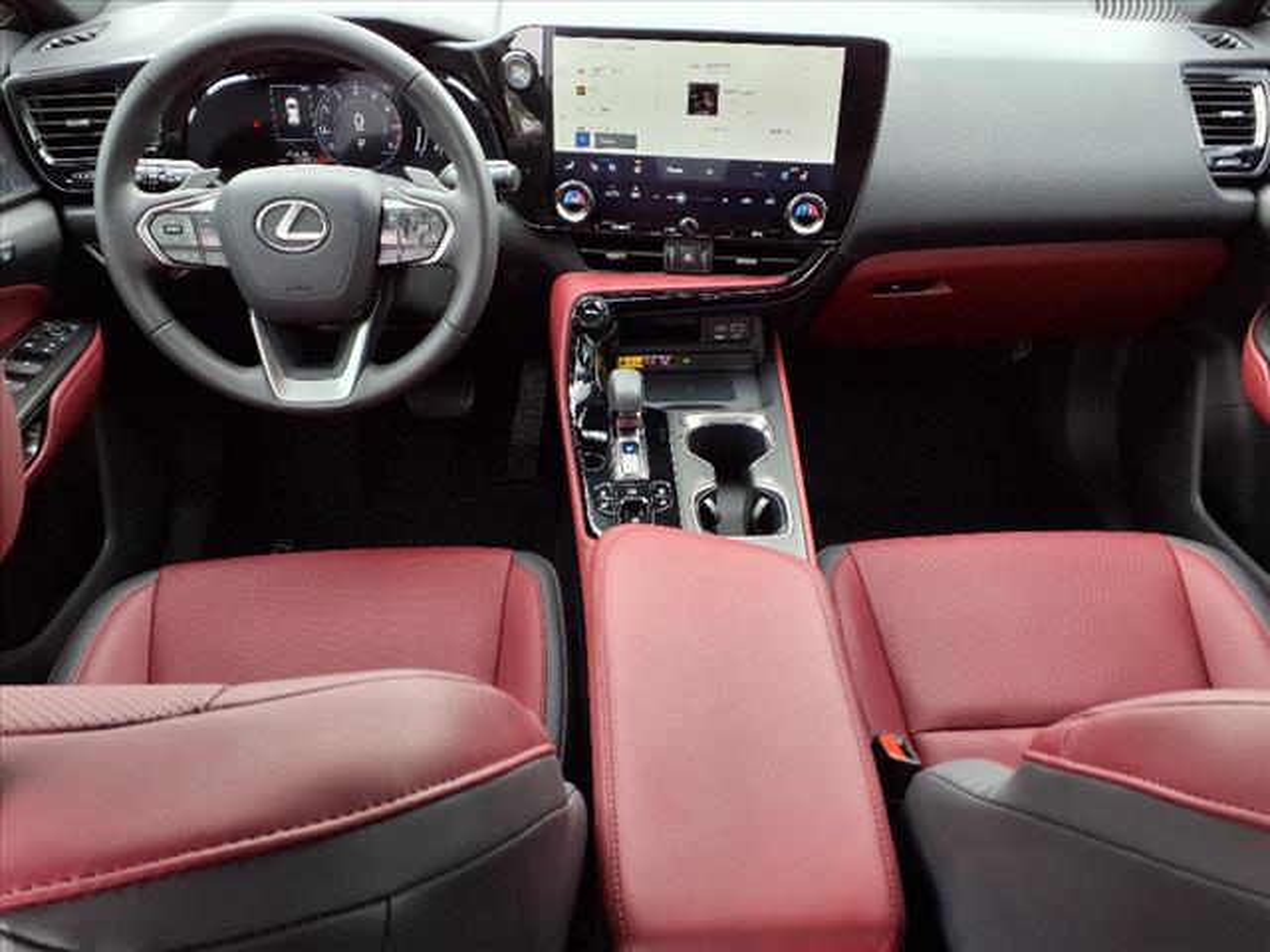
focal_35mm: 27
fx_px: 991
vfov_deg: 51.4
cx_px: 635
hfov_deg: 65.3
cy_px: 476
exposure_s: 1/60.2
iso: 40
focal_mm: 3.58
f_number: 1.9
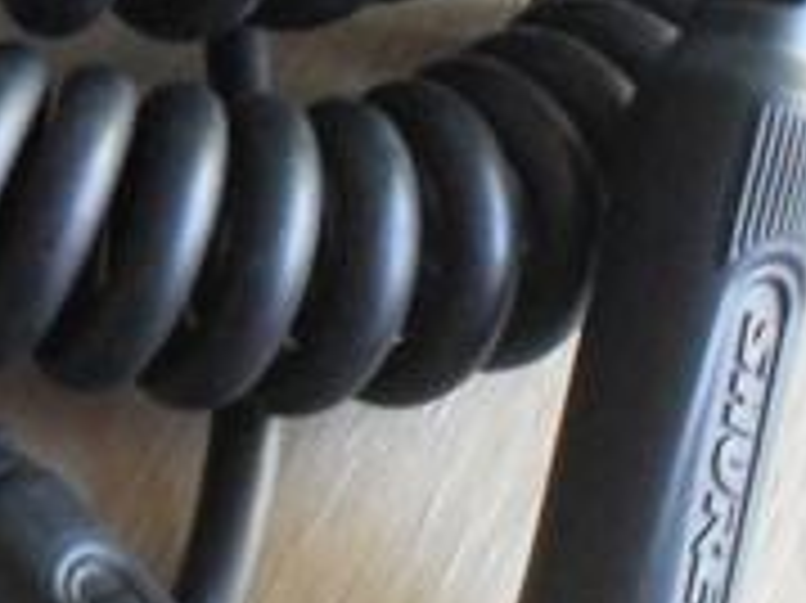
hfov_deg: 14.2
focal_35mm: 136
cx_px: -81
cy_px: 50
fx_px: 3165
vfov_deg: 10.8
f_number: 2.8
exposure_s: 1/15
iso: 240
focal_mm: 6.3
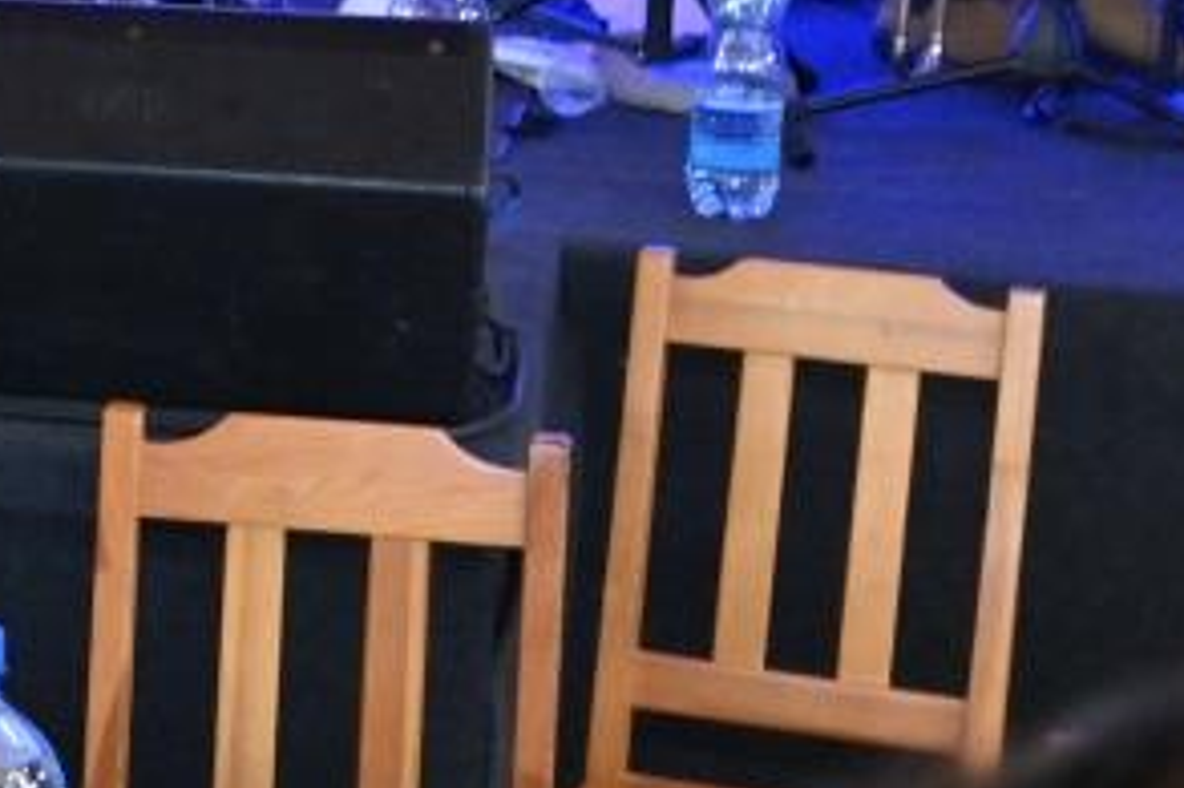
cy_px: 77
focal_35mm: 126
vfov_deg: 10.8
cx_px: -772
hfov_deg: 14.7
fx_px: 4142
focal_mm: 24
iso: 1250
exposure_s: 1/160
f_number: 4
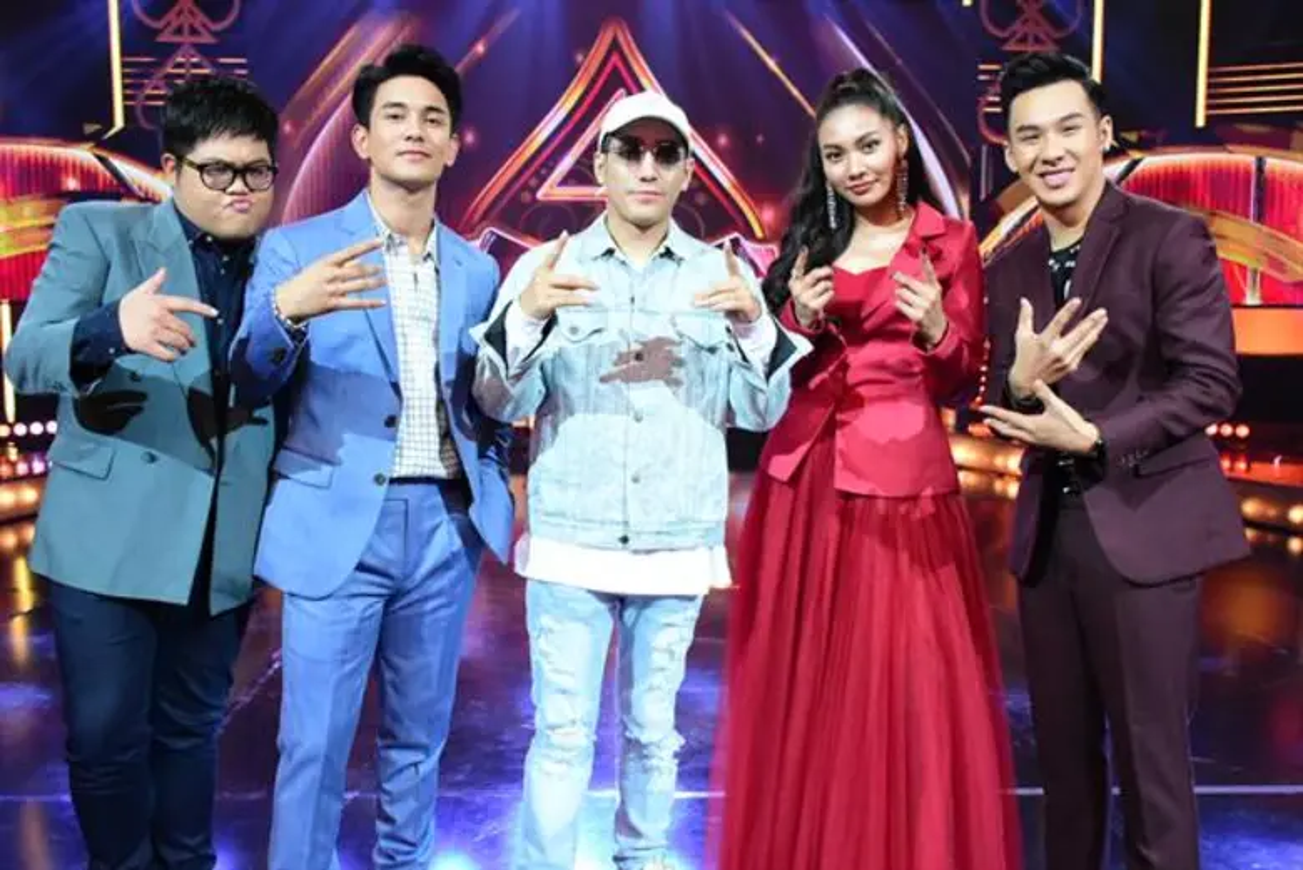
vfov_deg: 36.9
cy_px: 435
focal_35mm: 36
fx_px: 1304
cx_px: 652
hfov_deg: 53.1
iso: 8000
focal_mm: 24
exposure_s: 1/800
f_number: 3.8
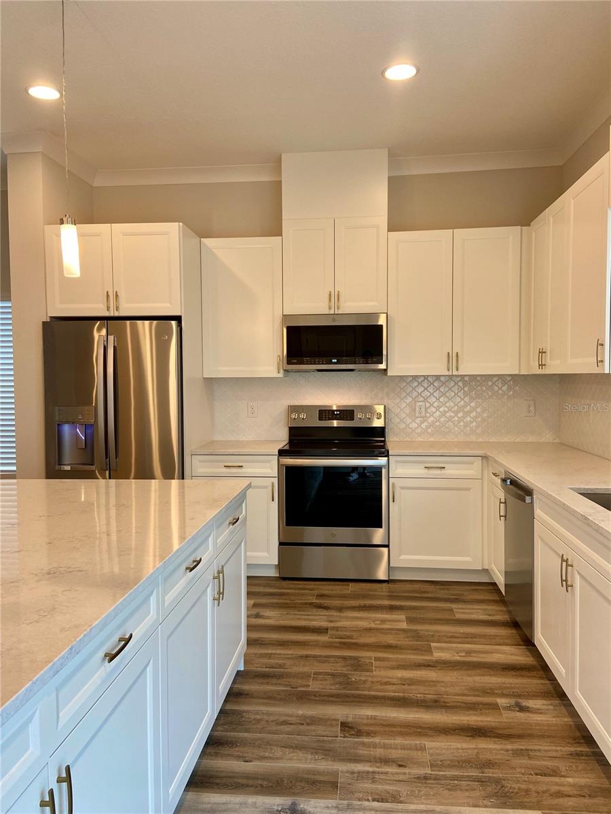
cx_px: 306
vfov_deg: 67.3
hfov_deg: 53.1
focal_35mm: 26
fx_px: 612
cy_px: 407
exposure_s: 1/60
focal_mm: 4.25
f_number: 1.8
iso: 80
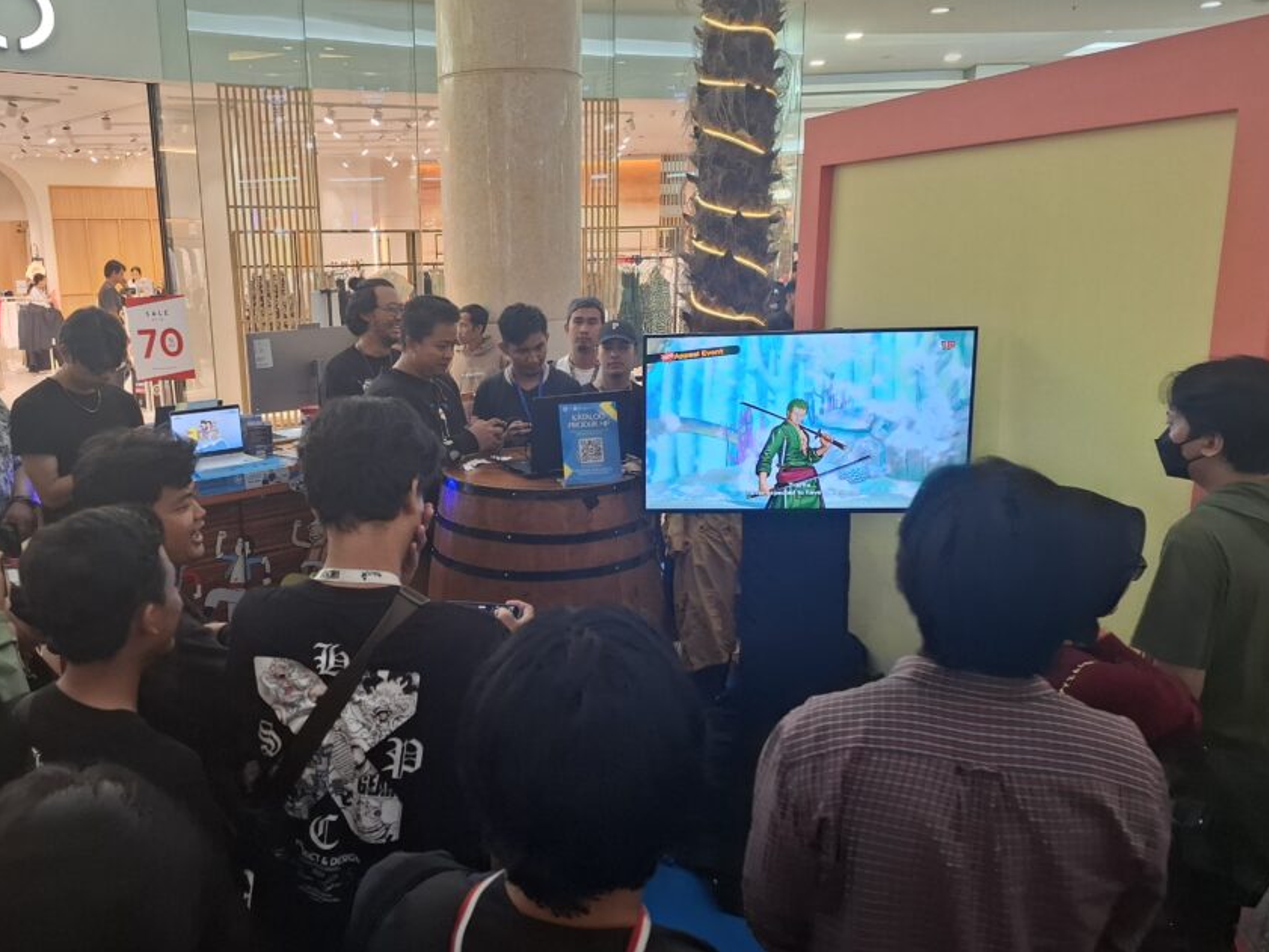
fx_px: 1027
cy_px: 447
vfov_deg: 49.7
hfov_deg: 63.0
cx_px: 527
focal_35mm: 28
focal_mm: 5.54
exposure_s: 1/50
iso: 200
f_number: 1.8
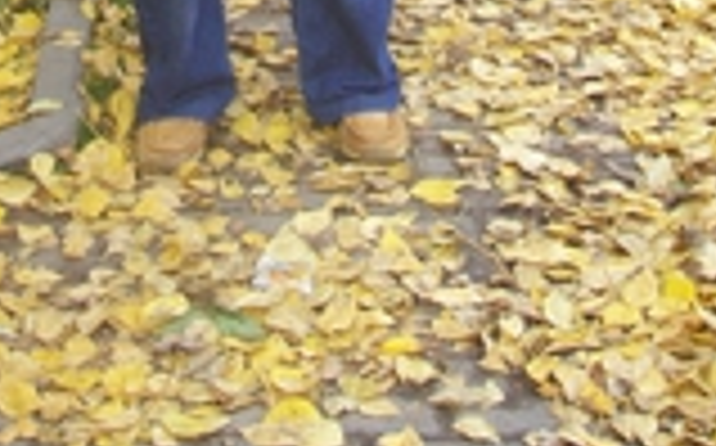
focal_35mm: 108
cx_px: 227
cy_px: -536
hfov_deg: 19.2
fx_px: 2105
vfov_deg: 10.7
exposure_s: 1/197
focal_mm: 6
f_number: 2.7
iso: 80
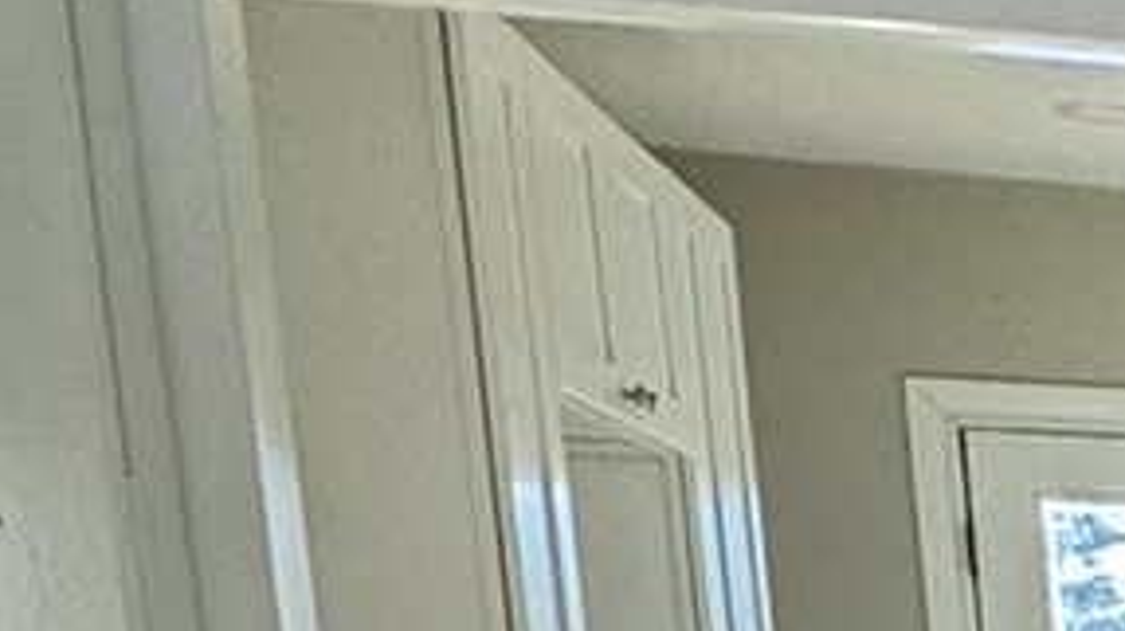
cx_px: 2693
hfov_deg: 13.9
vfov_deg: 10.0
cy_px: 1423
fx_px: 3249
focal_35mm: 109
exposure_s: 1/120
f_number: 2.2
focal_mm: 2.22
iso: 125
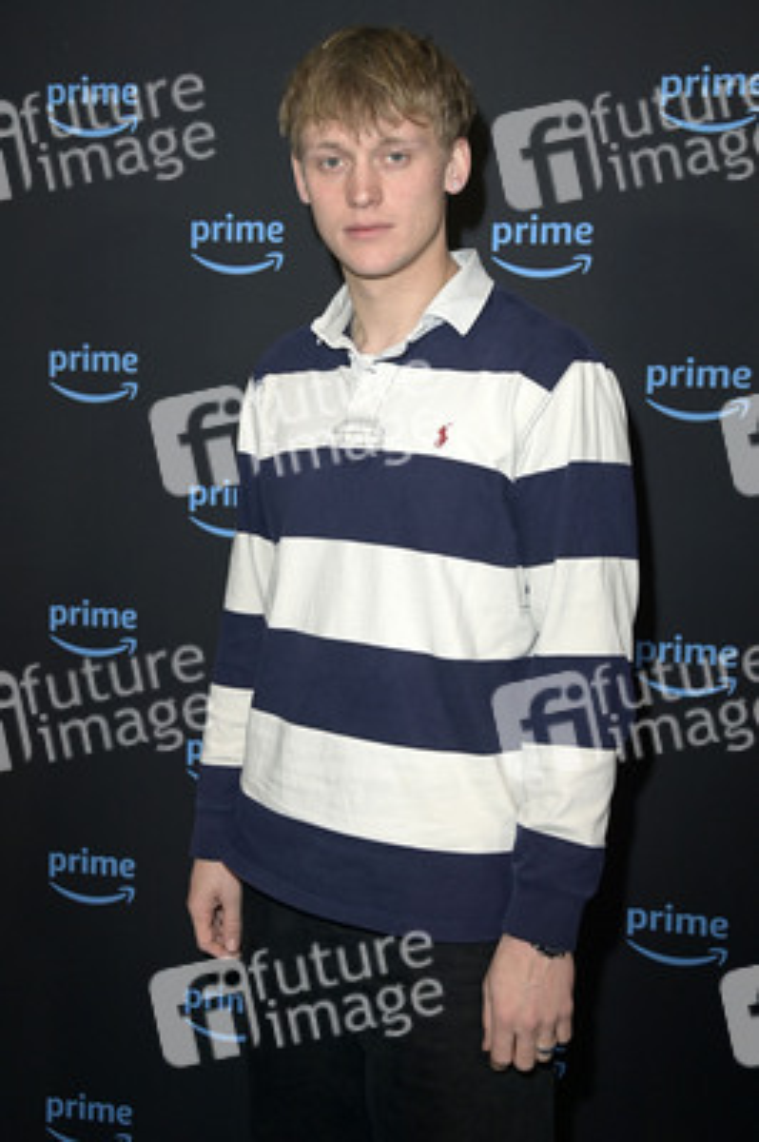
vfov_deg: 43.6
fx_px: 1425
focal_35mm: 45
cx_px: 380
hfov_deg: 29.8
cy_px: 571
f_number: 5.6
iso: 800
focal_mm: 45
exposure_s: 1/250
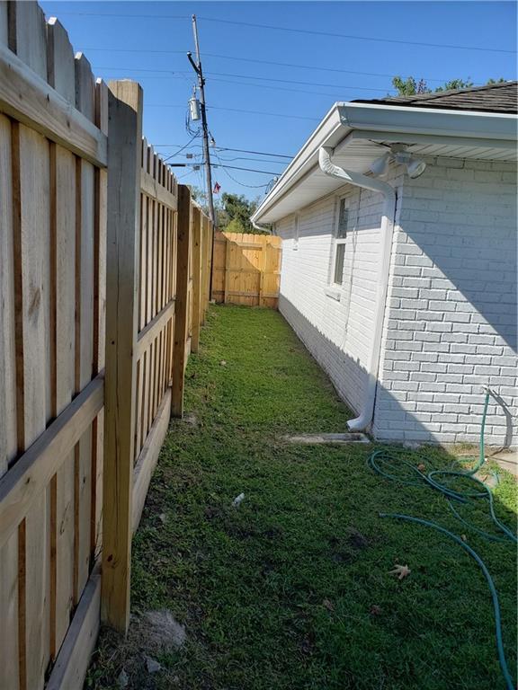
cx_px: 259
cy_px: 345
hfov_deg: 53.1
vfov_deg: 67.3
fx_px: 519
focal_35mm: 26
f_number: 2.4
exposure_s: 1/1272
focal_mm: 4.3
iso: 50
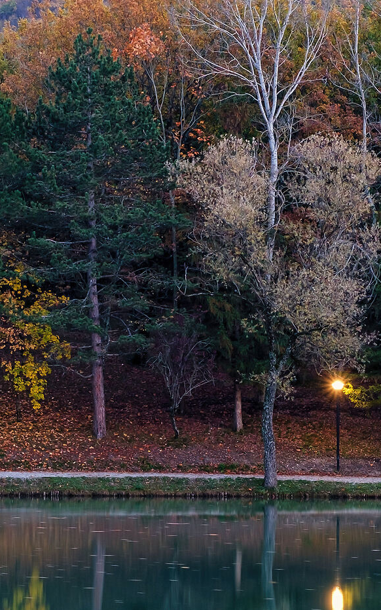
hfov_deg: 8.4
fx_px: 2575
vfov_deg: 13.5
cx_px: 17
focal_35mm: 155
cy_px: 372
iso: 80
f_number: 13
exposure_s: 12
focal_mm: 39
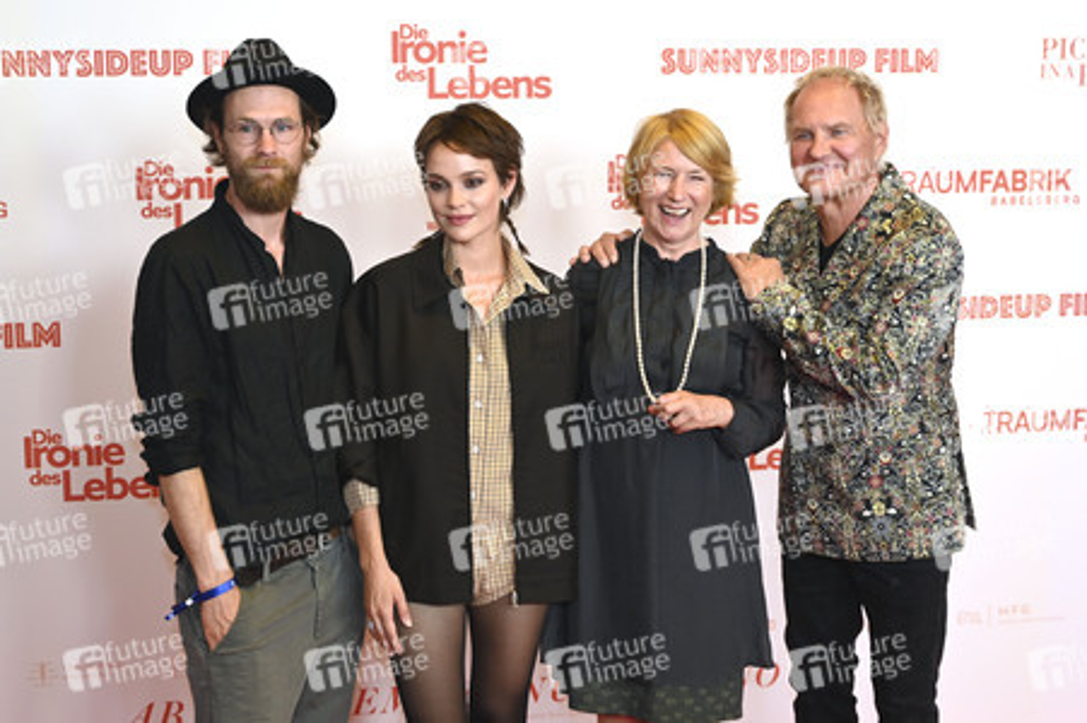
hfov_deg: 41.1
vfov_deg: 28.0
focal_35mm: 48
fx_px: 1448
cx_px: 544
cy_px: 362
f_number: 2.8
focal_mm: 48
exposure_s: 1/125
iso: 320
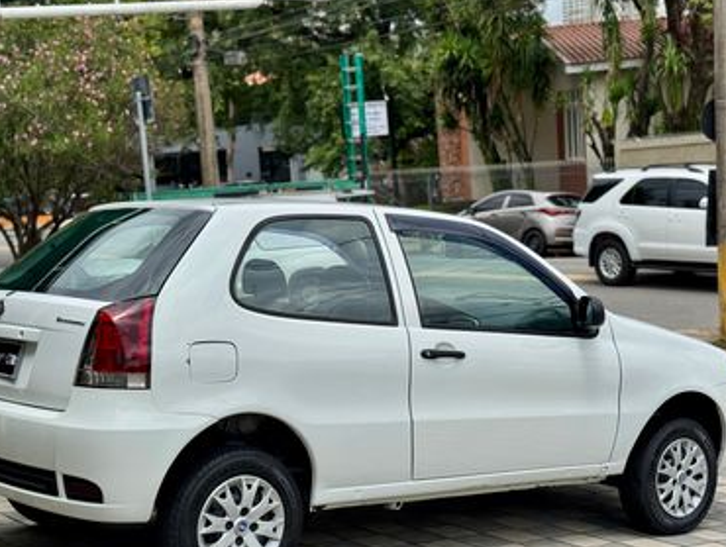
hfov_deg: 31.6
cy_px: 323
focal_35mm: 61
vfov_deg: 24.1
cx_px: 326
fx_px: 1282
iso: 64
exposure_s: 1/7092
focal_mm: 6.76
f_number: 1.78
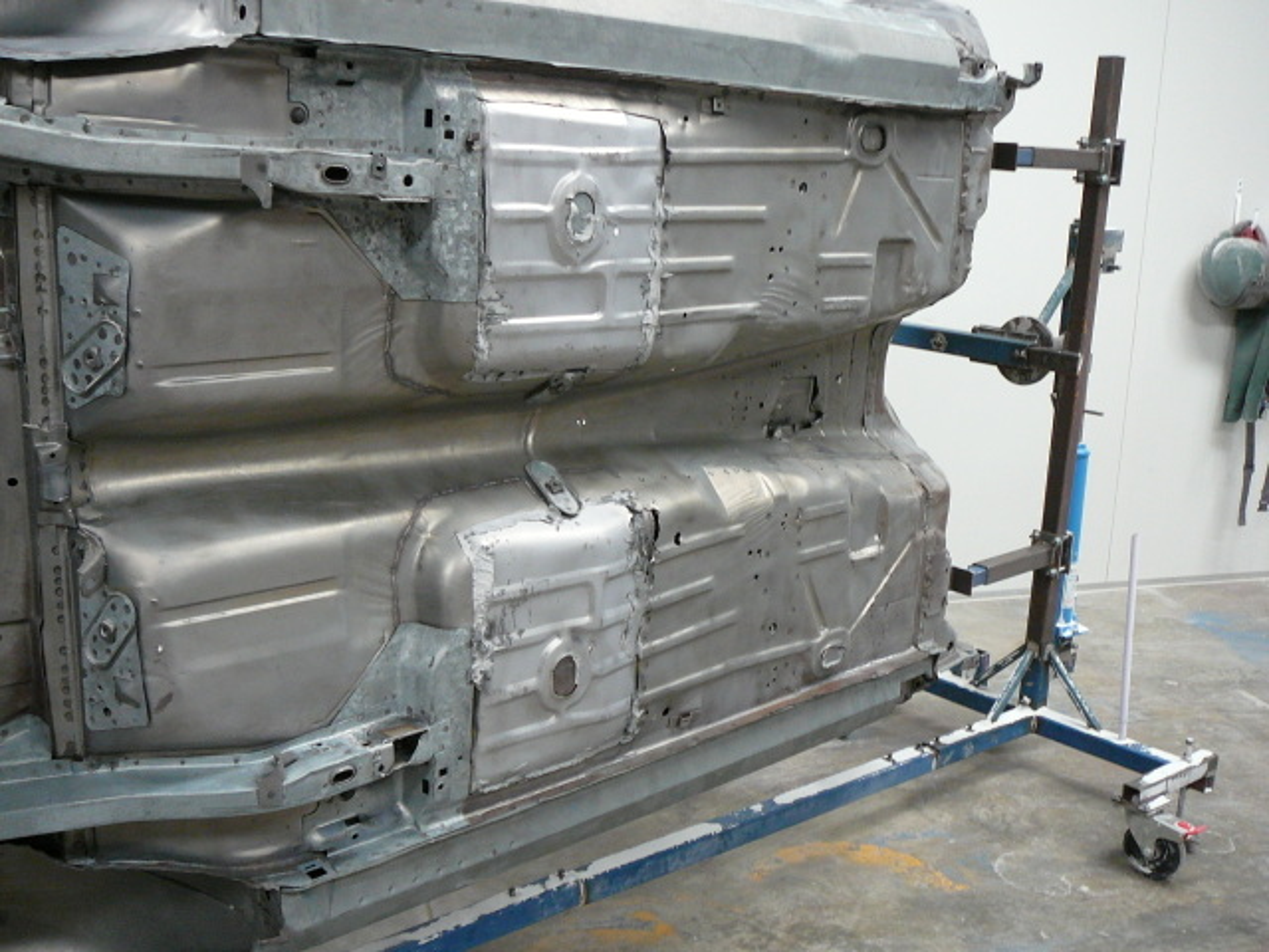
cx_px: 634
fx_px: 1283
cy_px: 476
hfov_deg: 52.6
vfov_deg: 40.7
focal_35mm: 35
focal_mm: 5.2
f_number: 2.8
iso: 200
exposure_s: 1/15
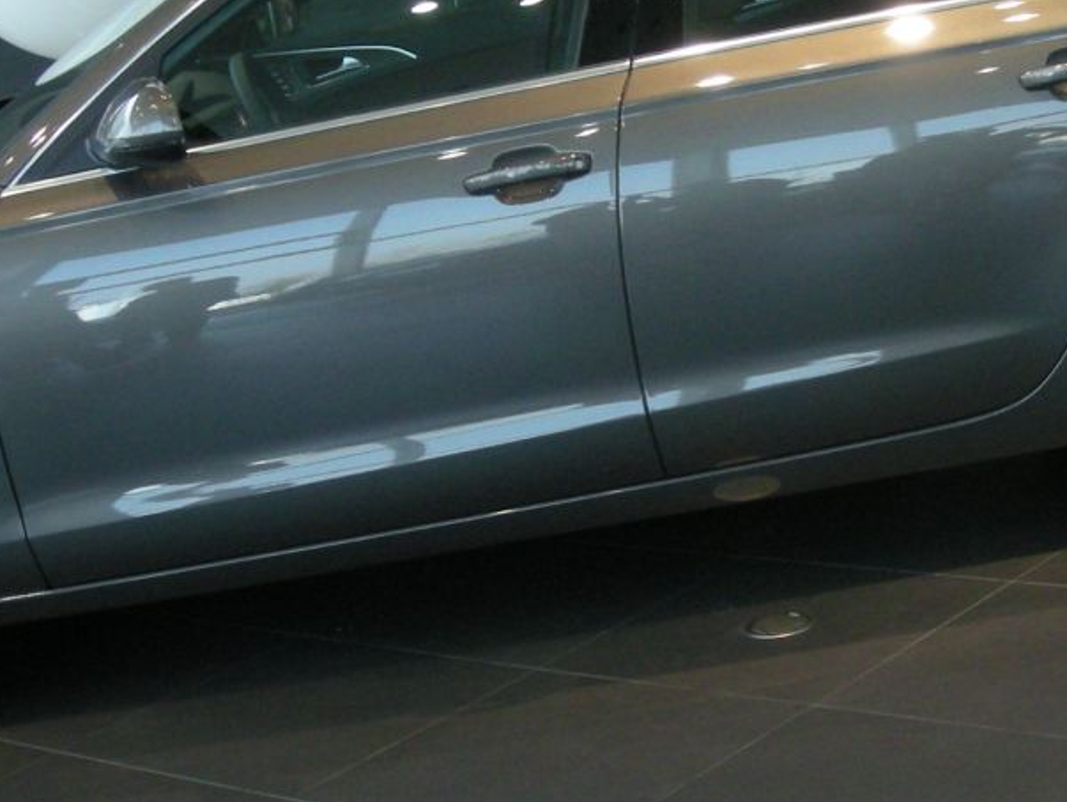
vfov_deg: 17.0
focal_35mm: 87
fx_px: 2683
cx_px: 649
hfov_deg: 22.5
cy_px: 335
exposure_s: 1/160
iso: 200
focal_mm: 5.7
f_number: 2.8
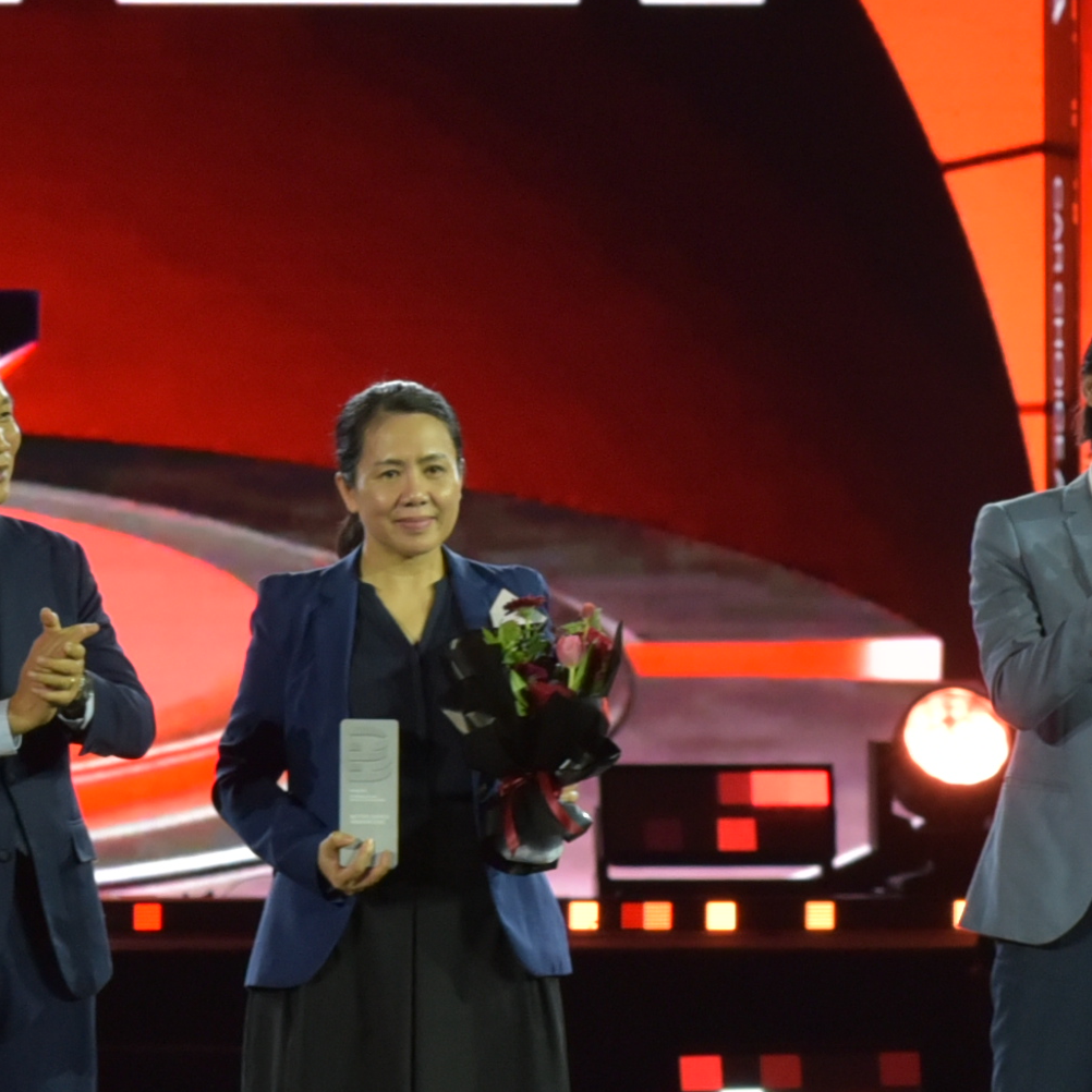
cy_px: 205
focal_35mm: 555
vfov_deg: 3.2
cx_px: 155
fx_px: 19808
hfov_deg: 3.2
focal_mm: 145
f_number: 6.3
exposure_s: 1/200
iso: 2500
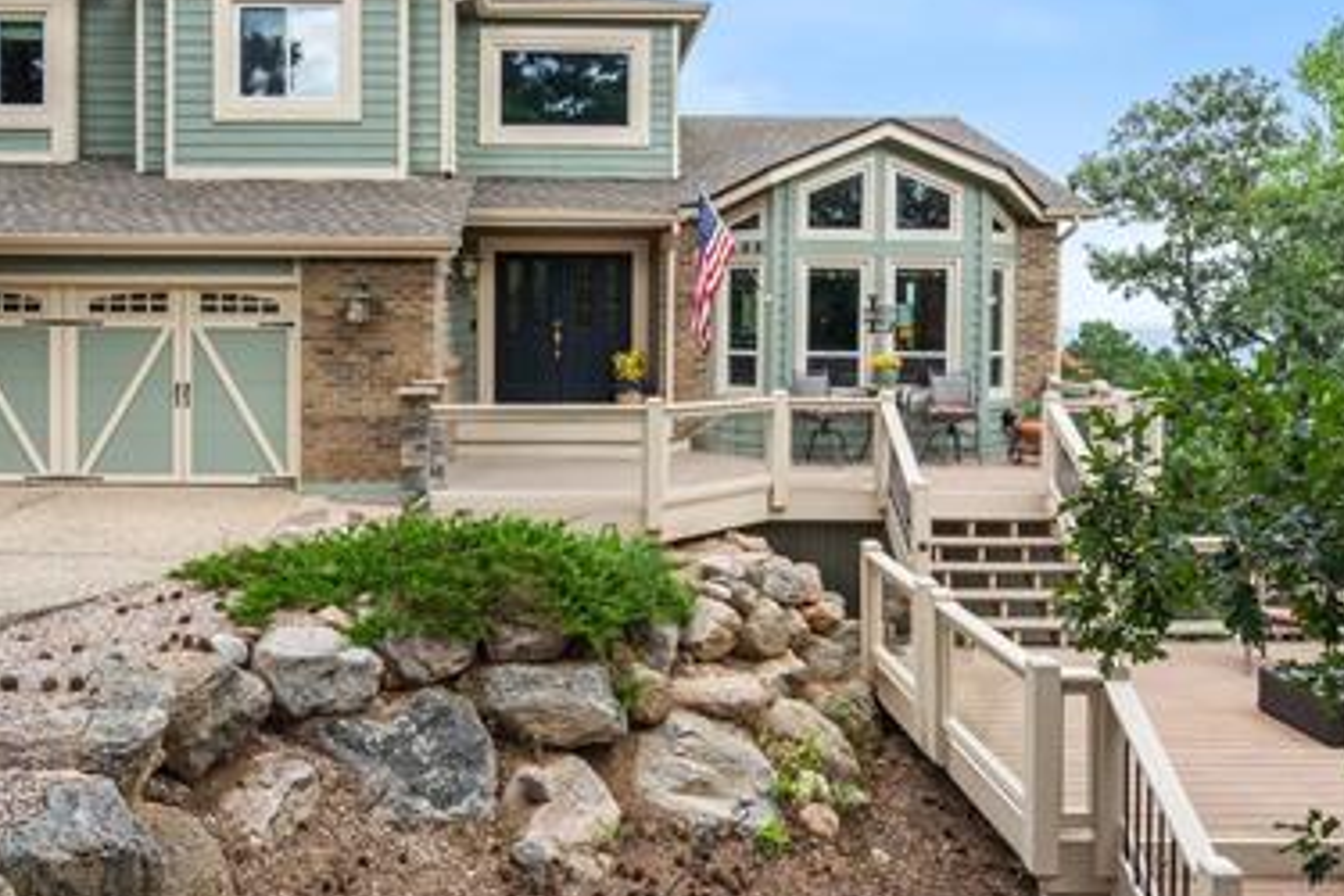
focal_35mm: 29
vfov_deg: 44.6
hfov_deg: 63.3
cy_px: 340
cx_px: 563
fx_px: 1083
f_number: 11
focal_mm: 17
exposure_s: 1/125
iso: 400
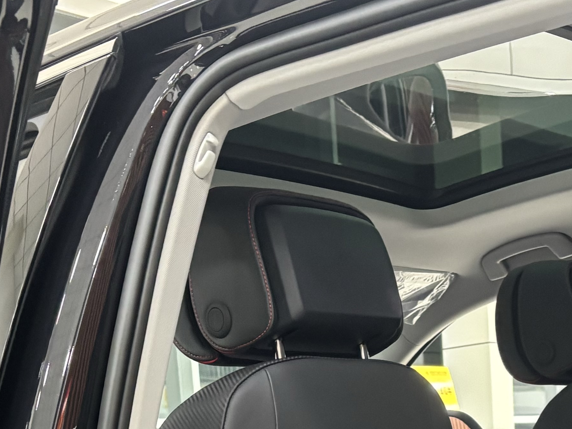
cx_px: 344
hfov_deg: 23.5
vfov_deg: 16.3
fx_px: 1372
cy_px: 636
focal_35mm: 83
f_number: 1.6
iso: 500
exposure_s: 1/39
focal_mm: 5.96
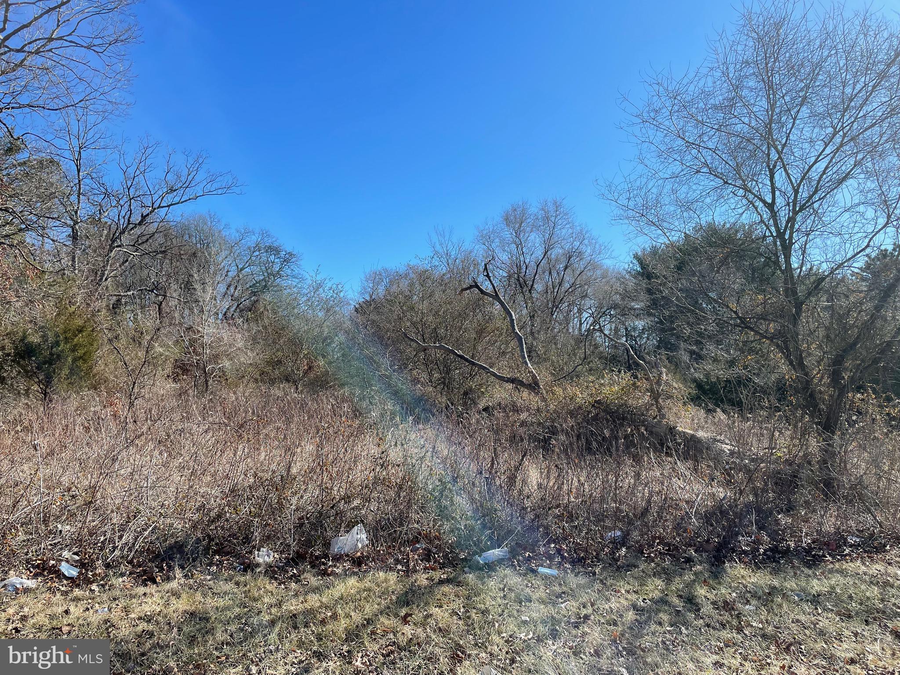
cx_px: 450
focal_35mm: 26
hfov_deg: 67.3
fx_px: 676
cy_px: 338
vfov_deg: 53.1
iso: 32
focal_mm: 4.2
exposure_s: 1/2506
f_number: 1.6
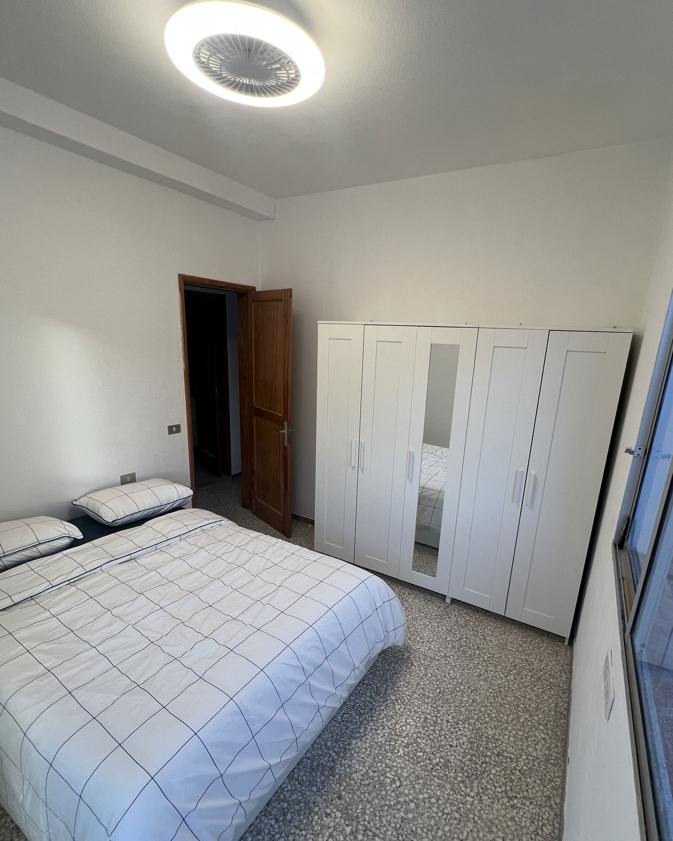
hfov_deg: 80.3
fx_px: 398
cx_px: 357
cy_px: 459
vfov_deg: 92.9
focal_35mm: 16
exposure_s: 1/100
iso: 64
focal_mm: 1.57
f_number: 1.8
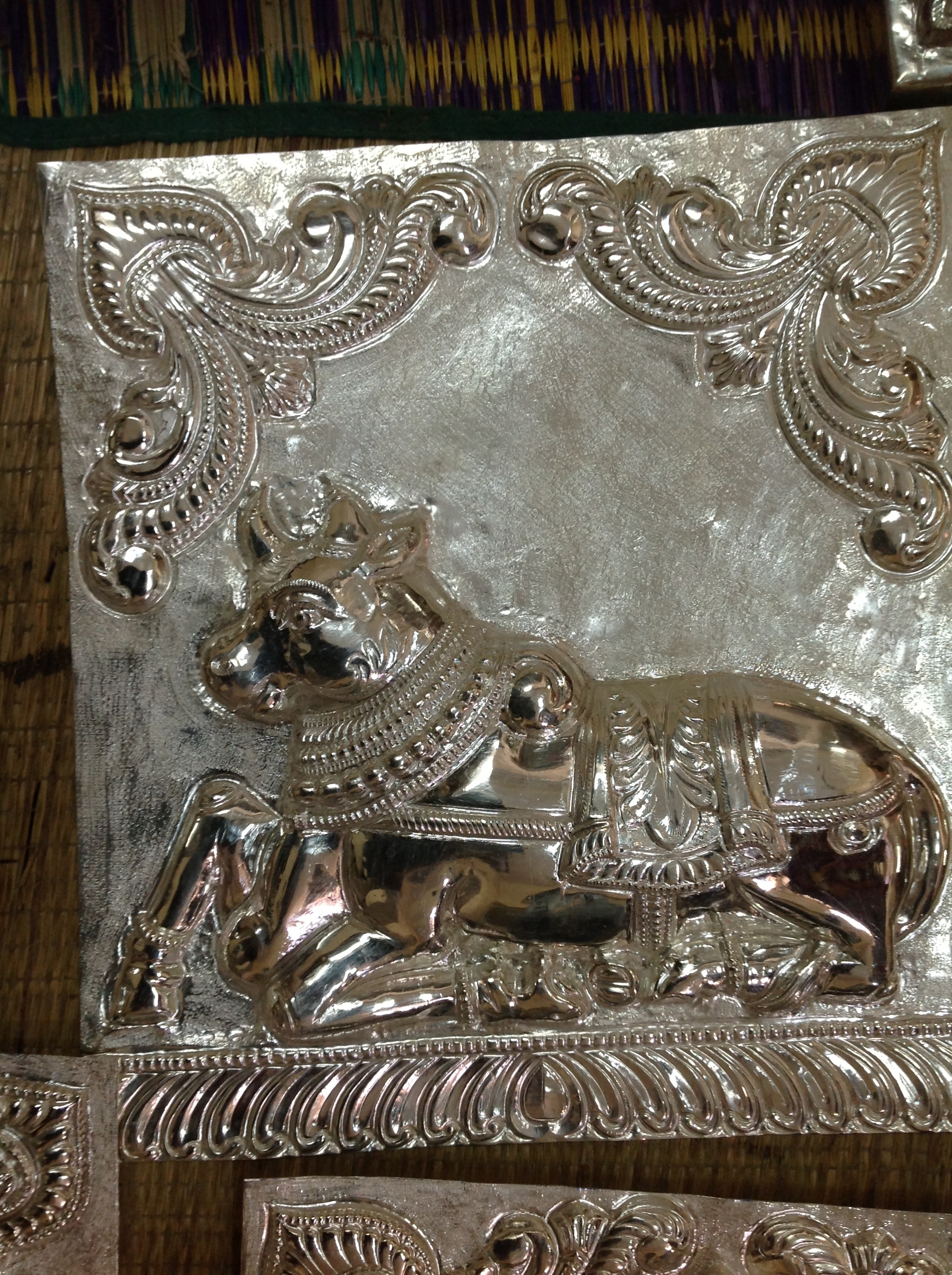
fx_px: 1287
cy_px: 638
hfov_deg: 40.6
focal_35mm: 35
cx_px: 476
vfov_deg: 52.7
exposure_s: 1/15
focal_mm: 4.28
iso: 100
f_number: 2.4
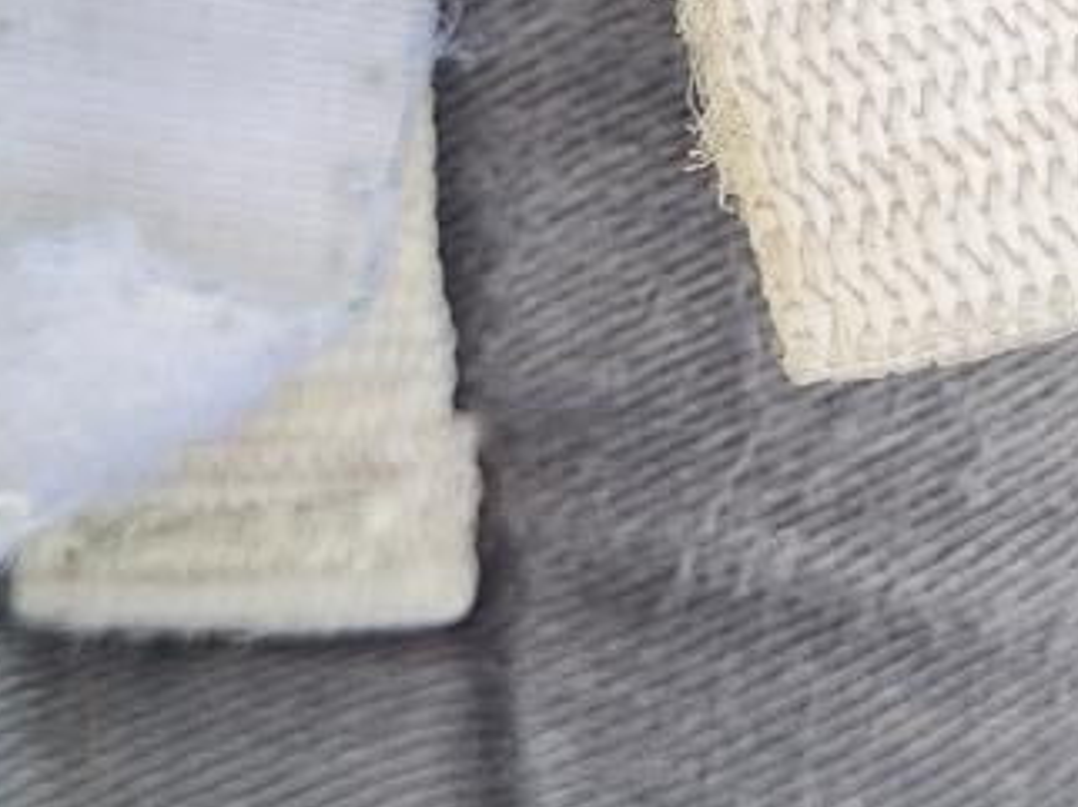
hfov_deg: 19.8
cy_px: 40
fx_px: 3018
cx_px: 1018
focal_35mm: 97
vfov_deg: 15.0
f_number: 1.8
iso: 50
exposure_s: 1/478
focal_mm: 5.4
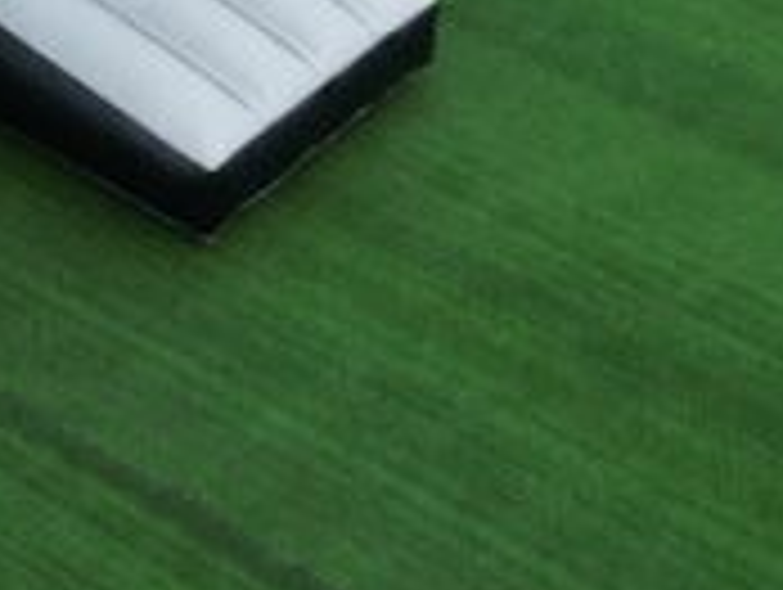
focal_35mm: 141
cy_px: -833
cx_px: -333
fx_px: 3194
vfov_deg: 9.4
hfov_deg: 13.3
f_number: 1.7
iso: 150
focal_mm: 6.72
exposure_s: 1/2500
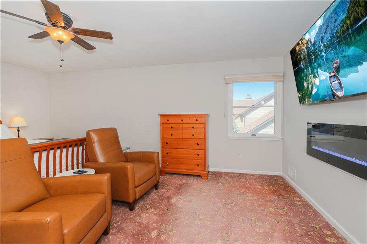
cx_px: 184
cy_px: 122
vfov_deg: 77.3
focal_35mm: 15
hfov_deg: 100.4
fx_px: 153
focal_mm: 10
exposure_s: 1/60
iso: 400
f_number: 8
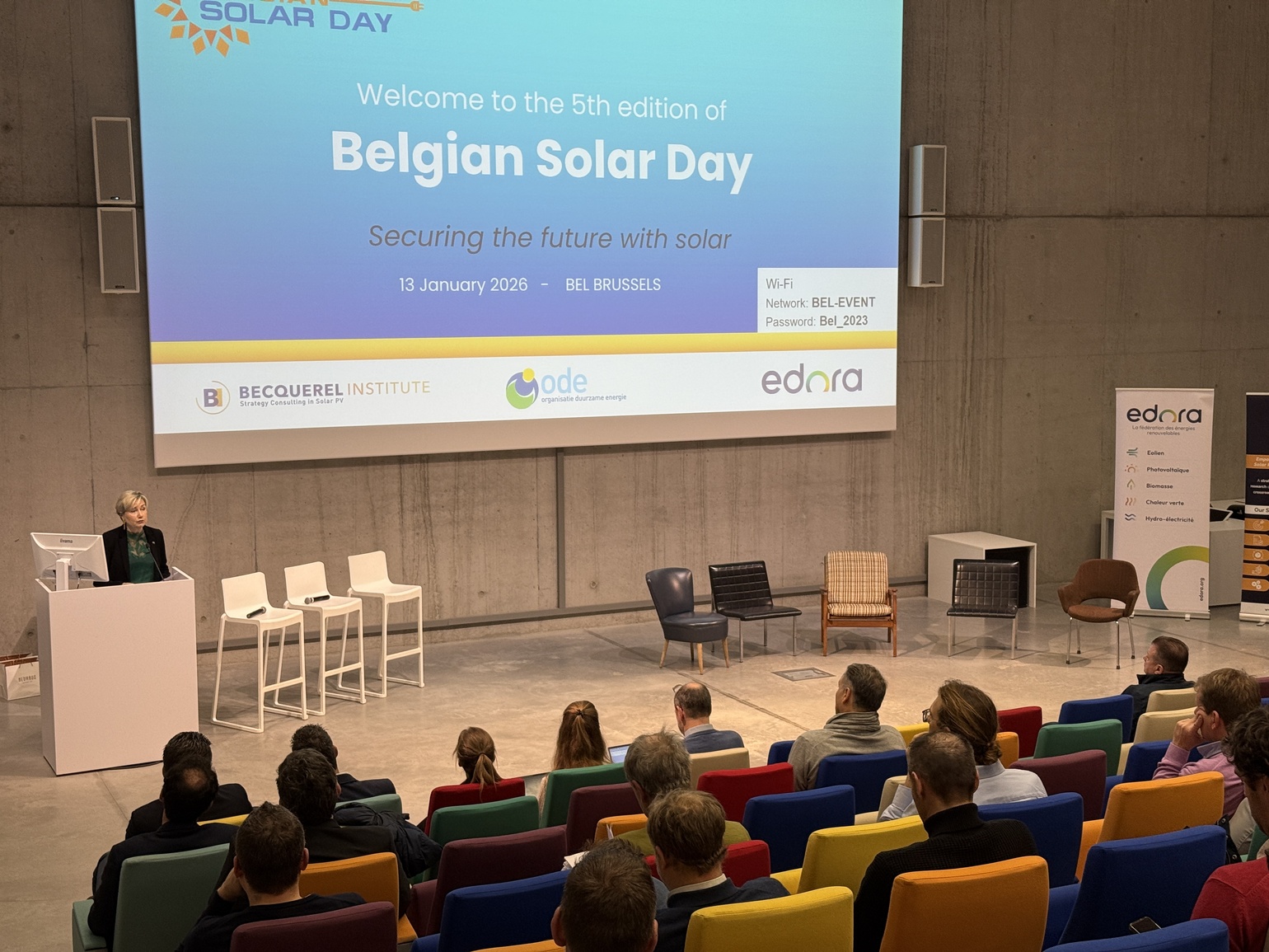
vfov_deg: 30.3
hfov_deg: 39.7
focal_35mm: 48
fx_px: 1760
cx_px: 634
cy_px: 476
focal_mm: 6.76
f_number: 1.78
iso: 80
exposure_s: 1/67
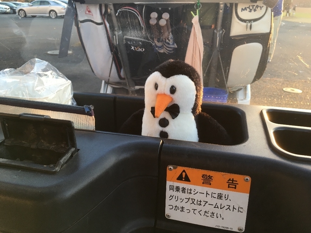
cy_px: 116
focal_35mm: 29
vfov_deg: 48.2
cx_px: 156
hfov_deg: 61.7
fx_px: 261
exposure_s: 1/40
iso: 25
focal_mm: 4.15
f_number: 2.2
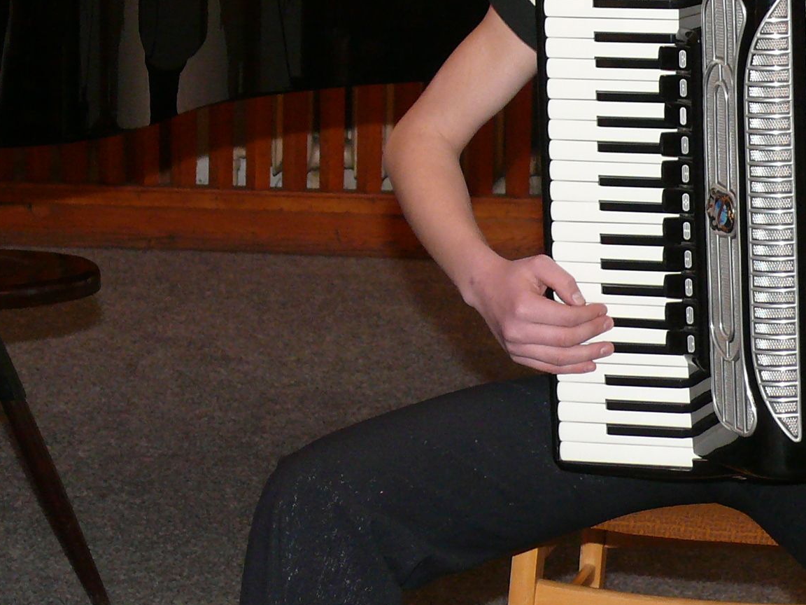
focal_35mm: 144
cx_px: 685
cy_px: 88
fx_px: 3353
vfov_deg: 10.3
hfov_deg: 13.6
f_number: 3.2
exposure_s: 1/30
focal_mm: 11.9
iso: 200
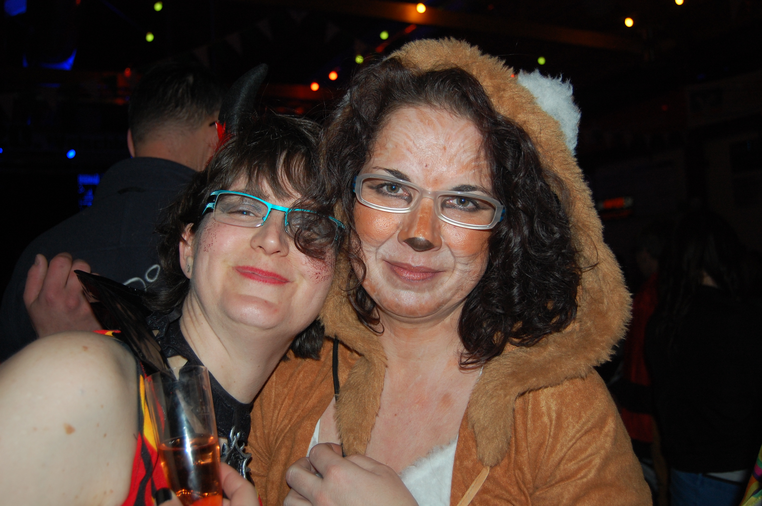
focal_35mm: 34
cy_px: 253
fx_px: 730
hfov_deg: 55.1
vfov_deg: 38.3
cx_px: 381
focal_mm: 23
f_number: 3.8
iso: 400
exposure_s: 1/60
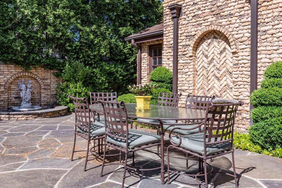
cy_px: 74
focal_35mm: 32
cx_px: 136
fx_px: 248
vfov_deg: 41.2
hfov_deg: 59.2
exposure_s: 1/320
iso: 200
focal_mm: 15
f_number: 9
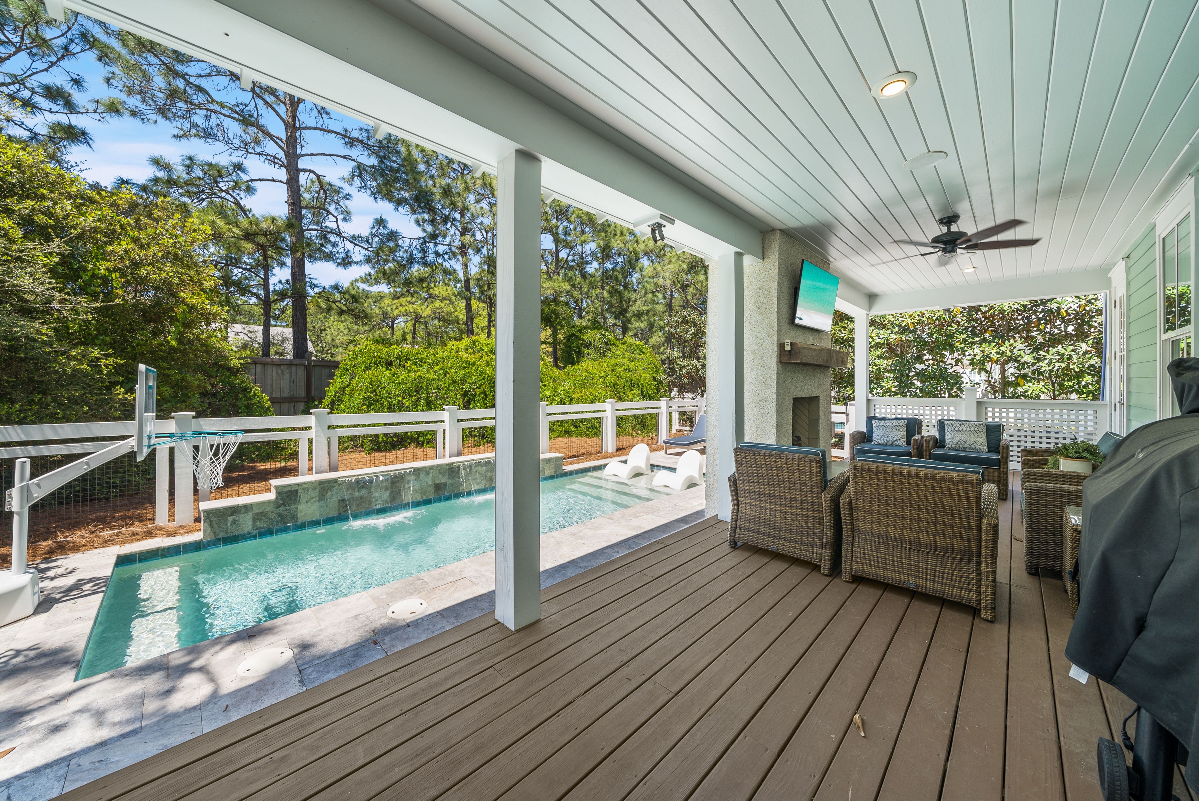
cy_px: 400
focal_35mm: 12
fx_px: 400
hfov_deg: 112.6
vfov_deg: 90.1
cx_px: 600
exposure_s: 1/30
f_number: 7.1
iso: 40
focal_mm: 12
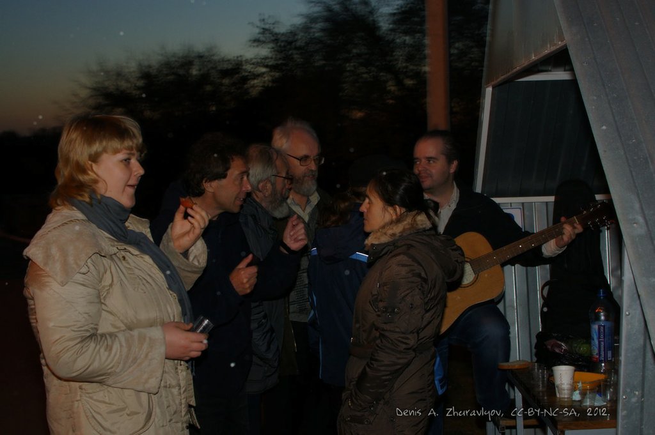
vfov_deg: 25.7
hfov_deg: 37.9
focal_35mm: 52
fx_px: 954
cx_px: 328
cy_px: 218
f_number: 5.6
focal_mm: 35
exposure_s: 1/4
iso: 400
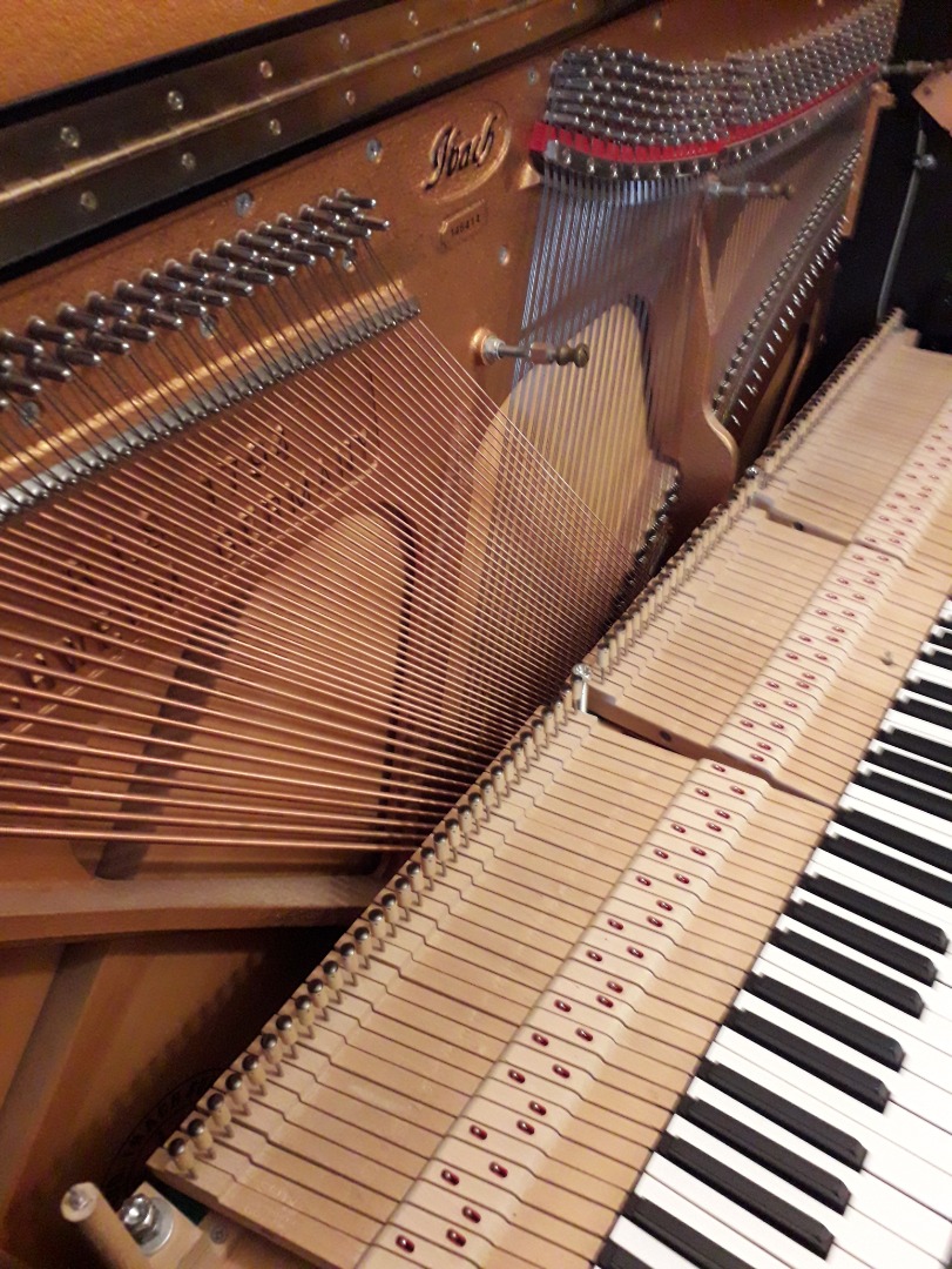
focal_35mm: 27
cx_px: 476
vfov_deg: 65.3
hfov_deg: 51.4
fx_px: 989
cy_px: 634
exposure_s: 1/25
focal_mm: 3.6
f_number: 1.9
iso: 320
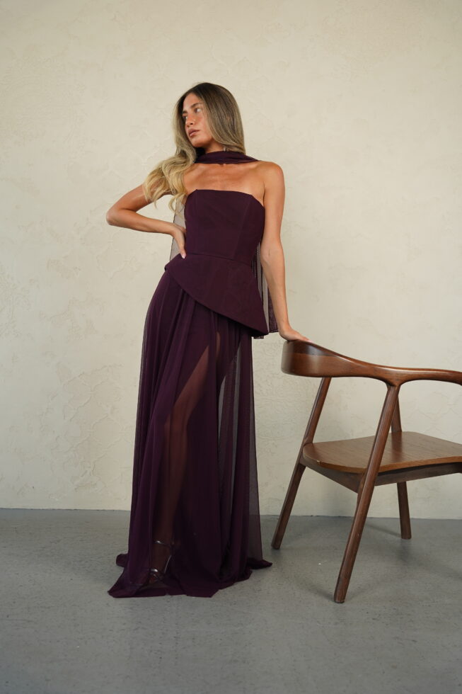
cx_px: 231
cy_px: 347
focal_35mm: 37
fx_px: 720
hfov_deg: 35.6
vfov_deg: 51.4
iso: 400
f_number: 3.5
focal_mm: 37.4
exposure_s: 1/160
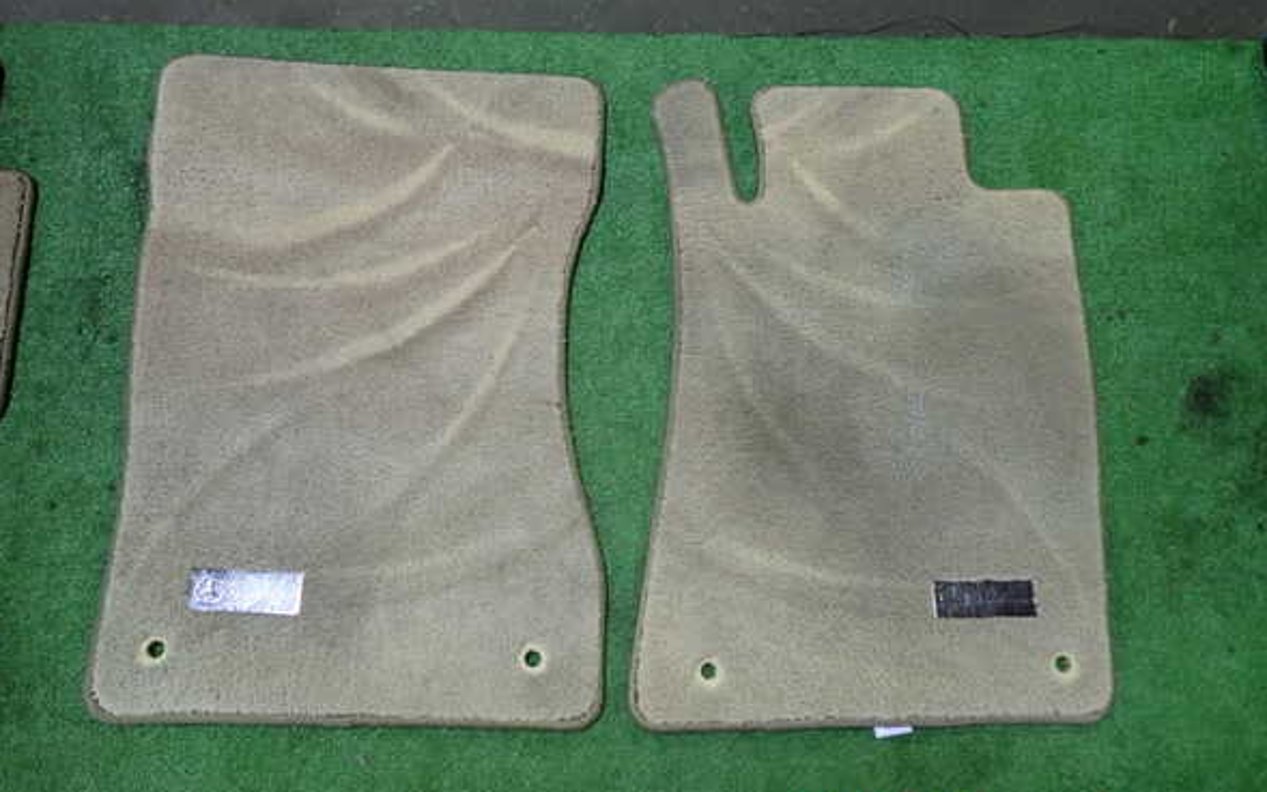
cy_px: 362
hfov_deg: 68.4
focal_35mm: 27
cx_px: 641
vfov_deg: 46.0
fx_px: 932
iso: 250
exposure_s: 1/30
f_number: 2
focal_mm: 4.5
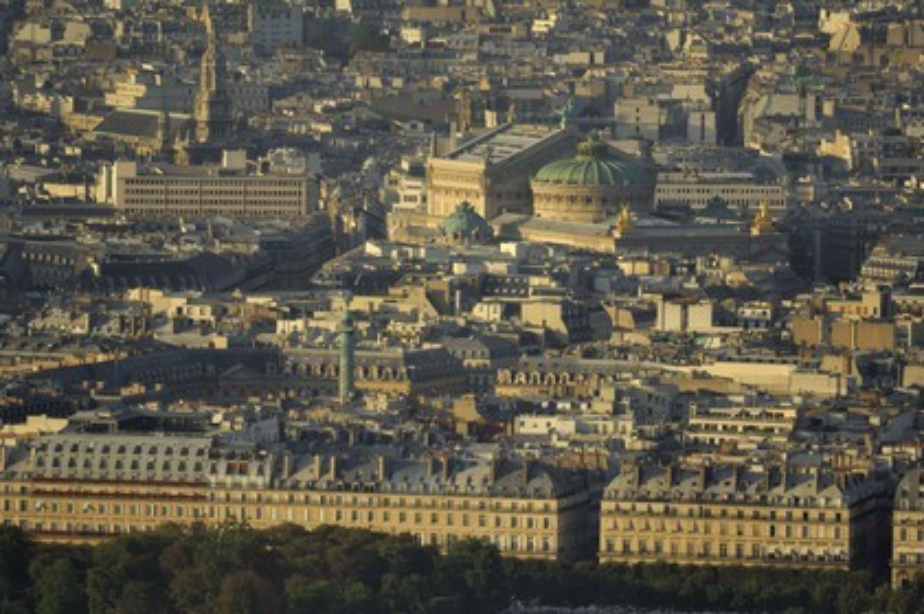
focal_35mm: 450
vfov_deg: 3.1
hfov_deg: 4.6
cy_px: 307
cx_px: 462
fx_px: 11541
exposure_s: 1/750
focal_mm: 300
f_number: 4
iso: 100
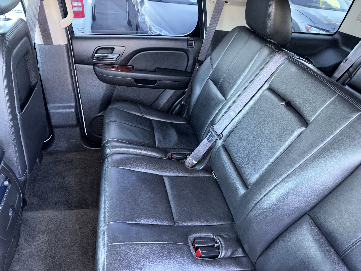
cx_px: 180
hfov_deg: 71.6
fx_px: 250
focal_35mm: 24
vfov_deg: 56.8
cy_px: 136
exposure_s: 1/17
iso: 125
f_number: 1.78
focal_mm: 6.76
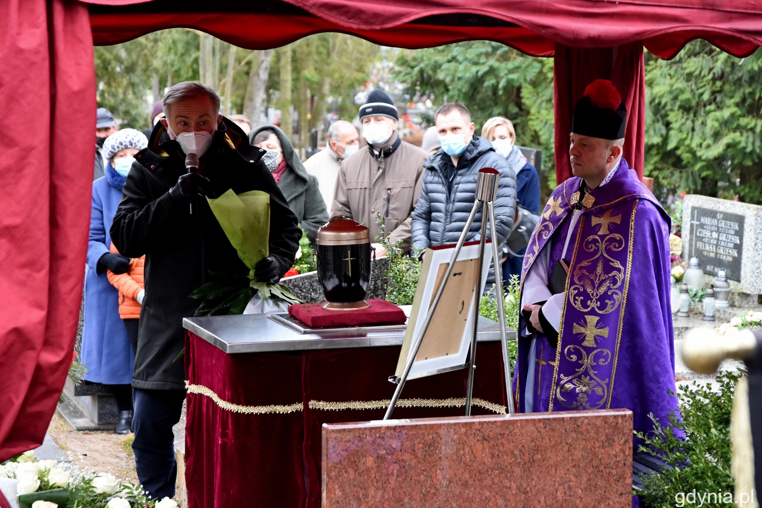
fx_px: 1968
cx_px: 381
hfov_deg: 21.9
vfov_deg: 14.7
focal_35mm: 93
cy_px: 254
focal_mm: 62
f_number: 4
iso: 1000
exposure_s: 1/60
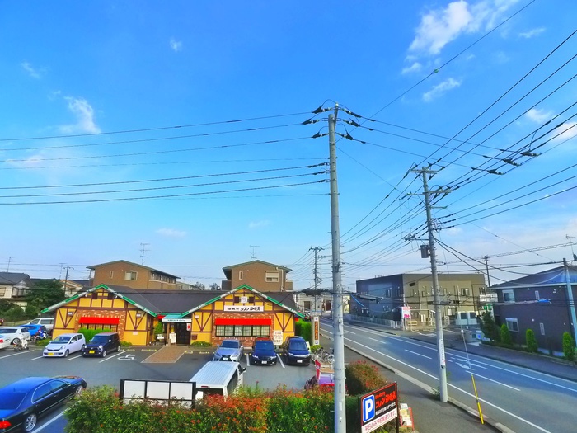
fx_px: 400
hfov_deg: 71.6
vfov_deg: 56.8
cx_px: 288
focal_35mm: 24
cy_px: 216
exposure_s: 1/640
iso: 400
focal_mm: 5.1
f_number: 4
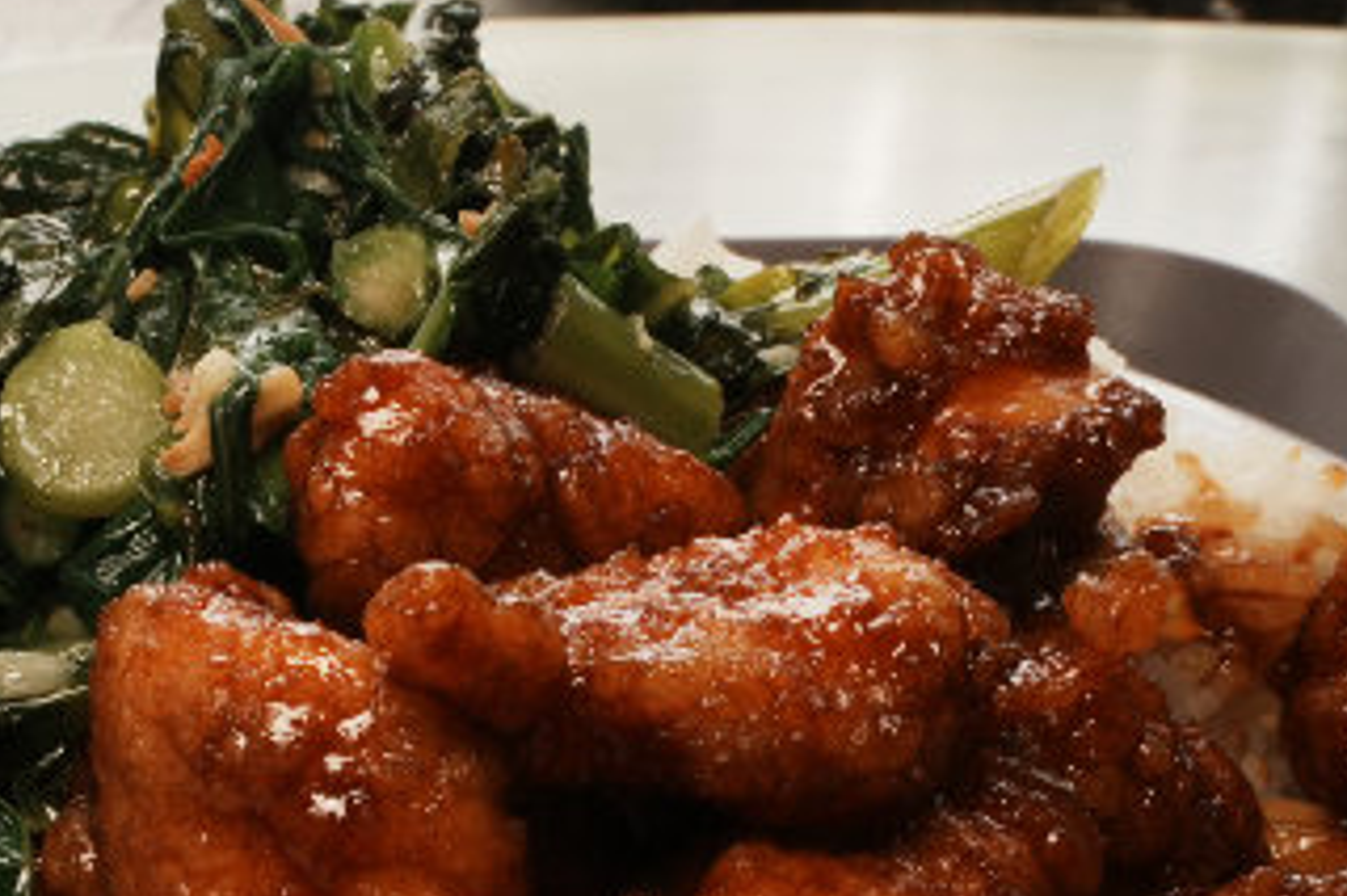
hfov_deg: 34.8
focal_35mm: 56
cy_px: 1029
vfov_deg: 22.5
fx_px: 2104
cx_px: 358
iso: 250
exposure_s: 1/50
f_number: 16
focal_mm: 15
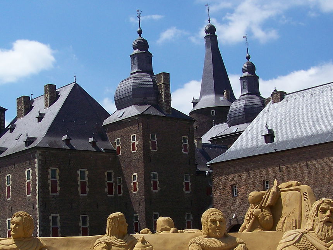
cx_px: 112
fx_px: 645
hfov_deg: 28.8
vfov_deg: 21.7
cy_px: 187
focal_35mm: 67
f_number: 4
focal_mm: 5.85
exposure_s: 1/640
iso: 64
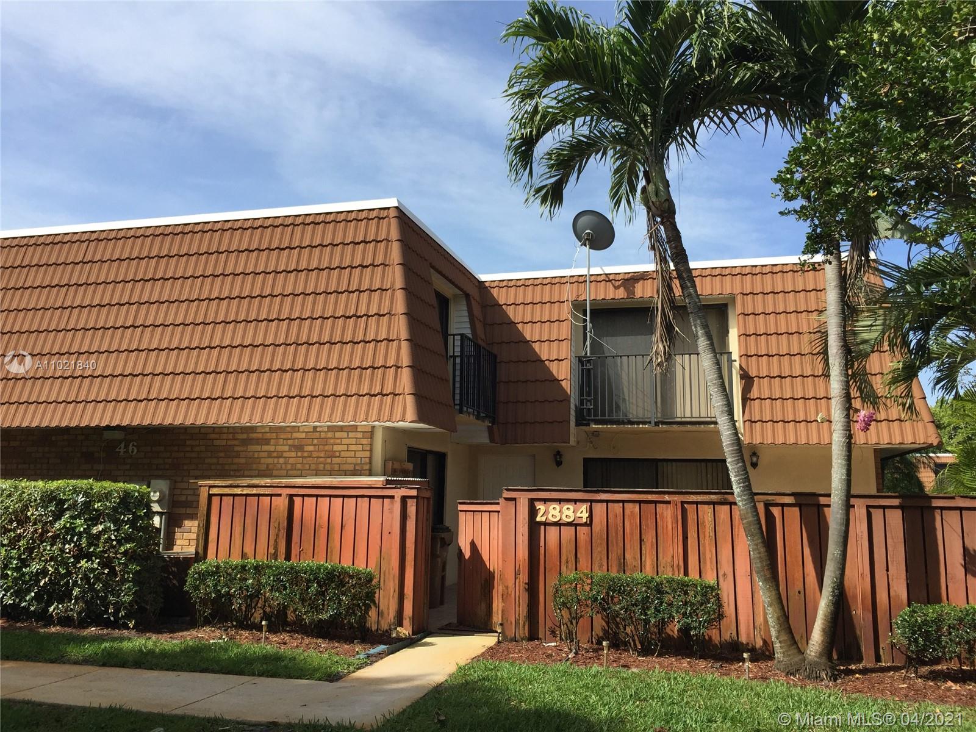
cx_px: 488
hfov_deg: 61.7
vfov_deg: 48.2
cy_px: 366
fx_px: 818
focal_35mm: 29
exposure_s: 1/1883
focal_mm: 4.15
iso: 32
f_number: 2.2
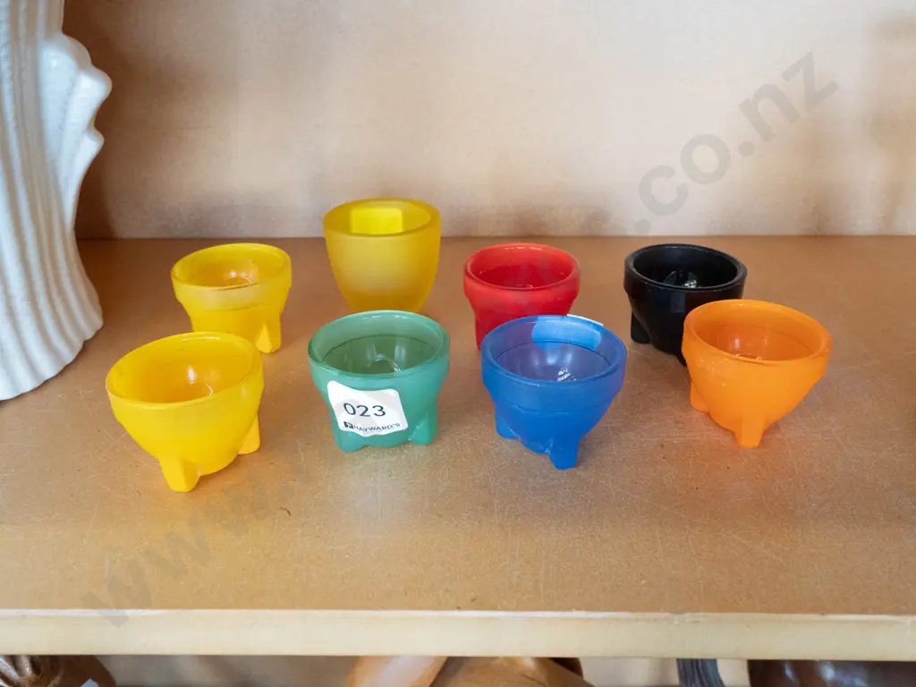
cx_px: 458
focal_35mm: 30
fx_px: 794
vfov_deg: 46.8
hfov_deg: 60.0
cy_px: 344
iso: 3200
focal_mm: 15
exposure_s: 1/100
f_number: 5.6
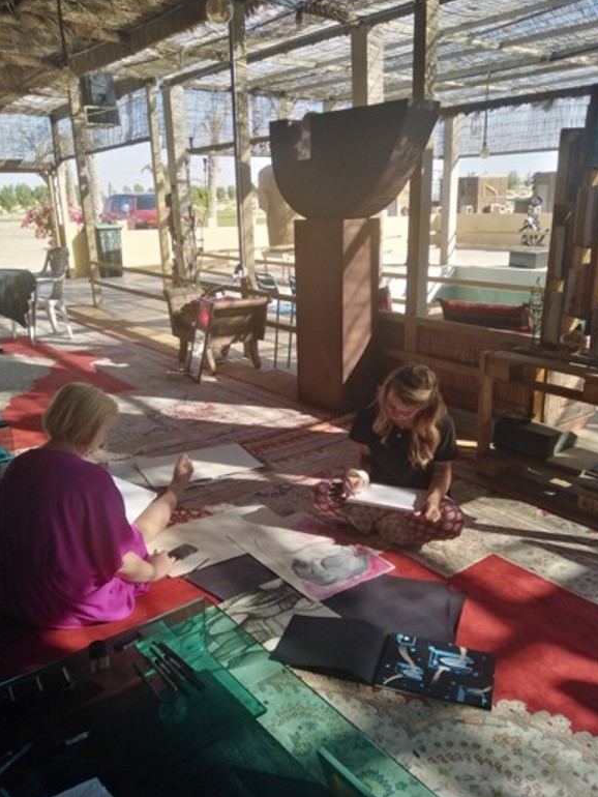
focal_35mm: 27
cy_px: 392
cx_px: 292
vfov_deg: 65.3
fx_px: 622
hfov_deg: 51.4
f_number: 1.8
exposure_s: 1/530
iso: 100
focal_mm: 3.59
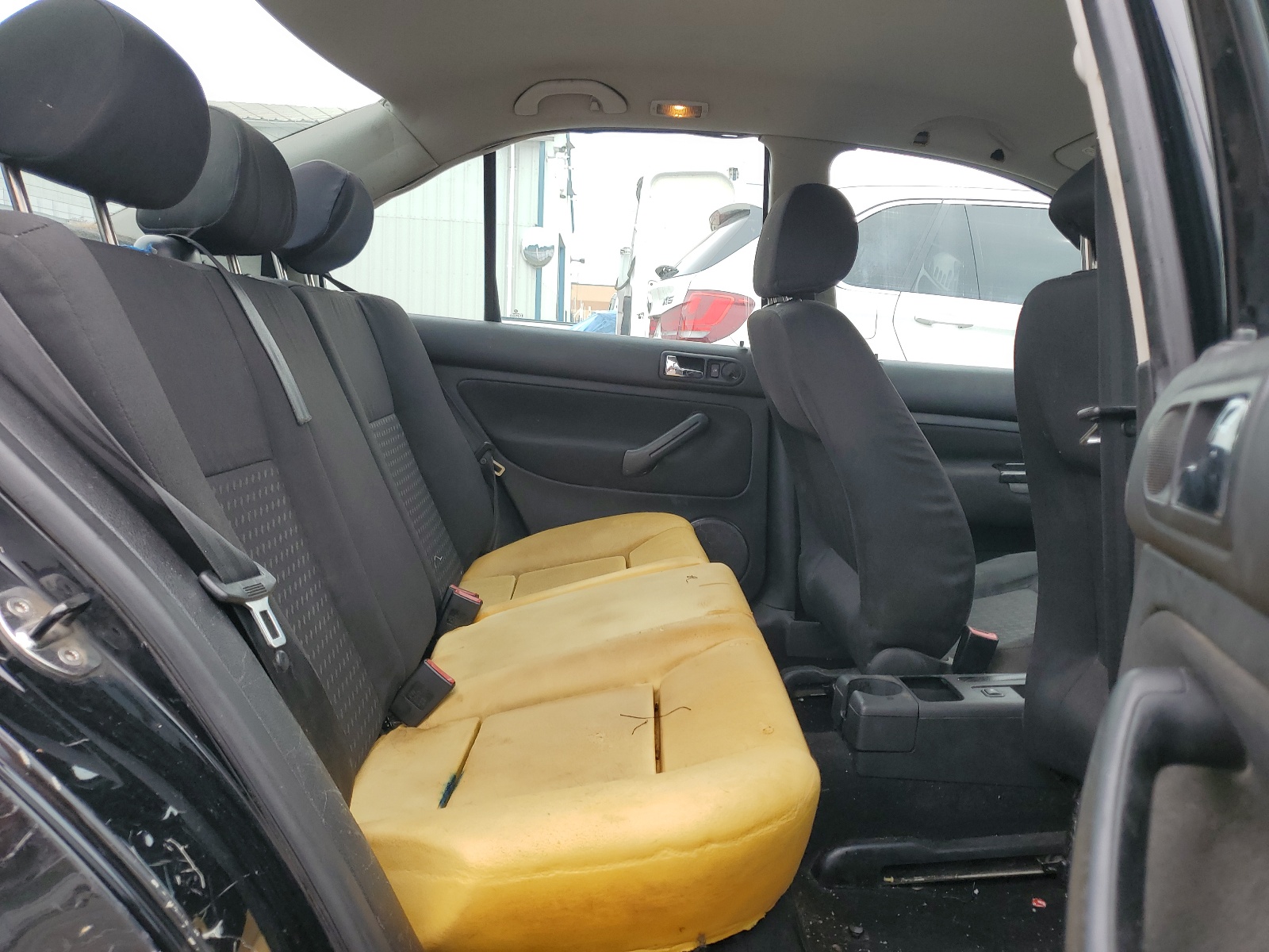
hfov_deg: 67.3
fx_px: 953
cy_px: 476
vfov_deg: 53.1
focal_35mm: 26
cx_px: 634
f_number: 1.5
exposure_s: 1/370
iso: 50
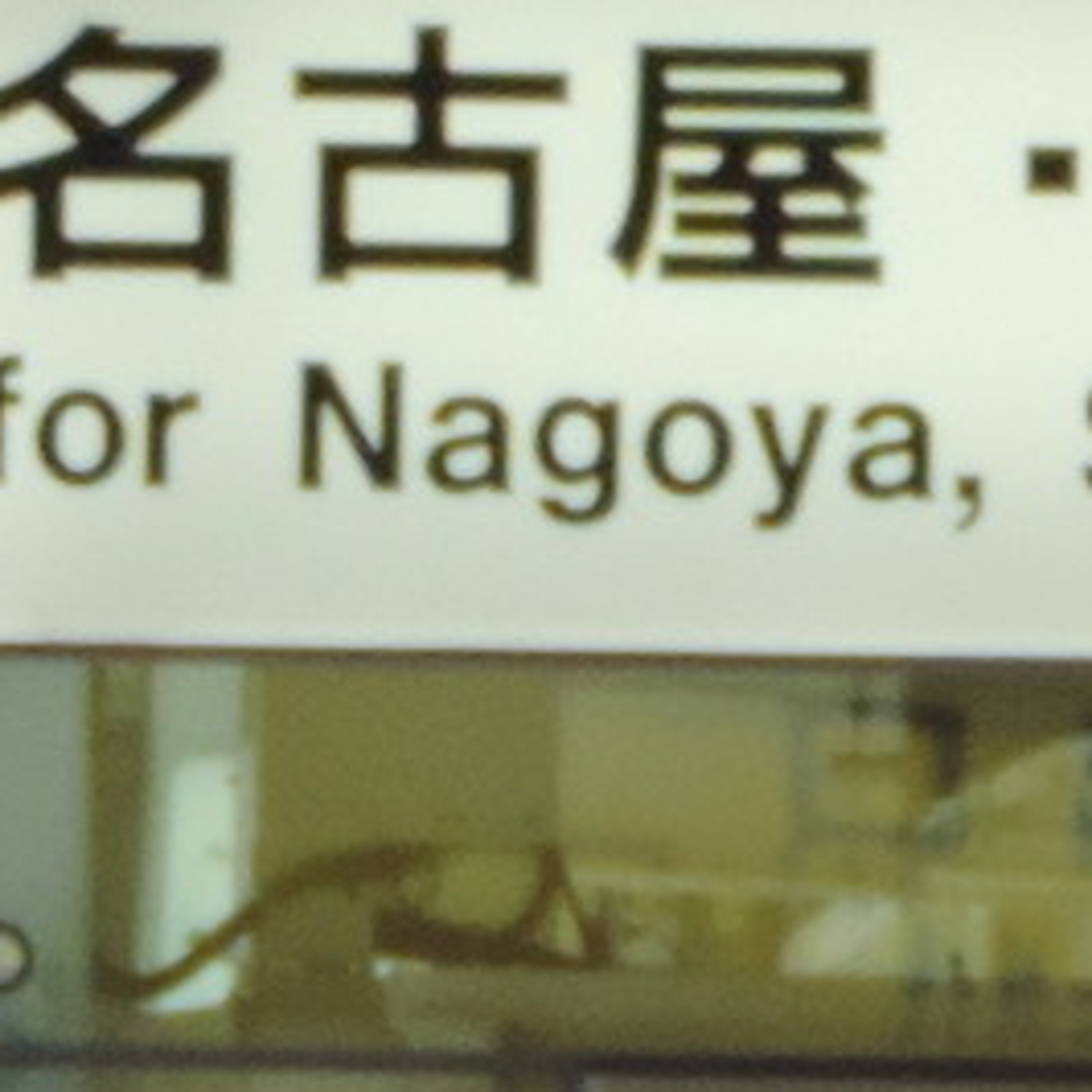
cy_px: 302
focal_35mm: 1411
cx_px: 127
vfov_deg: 1.2
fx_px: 50359
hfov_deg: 1.2
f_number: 4.5
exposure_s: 1/125
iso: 250
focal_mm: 30.3
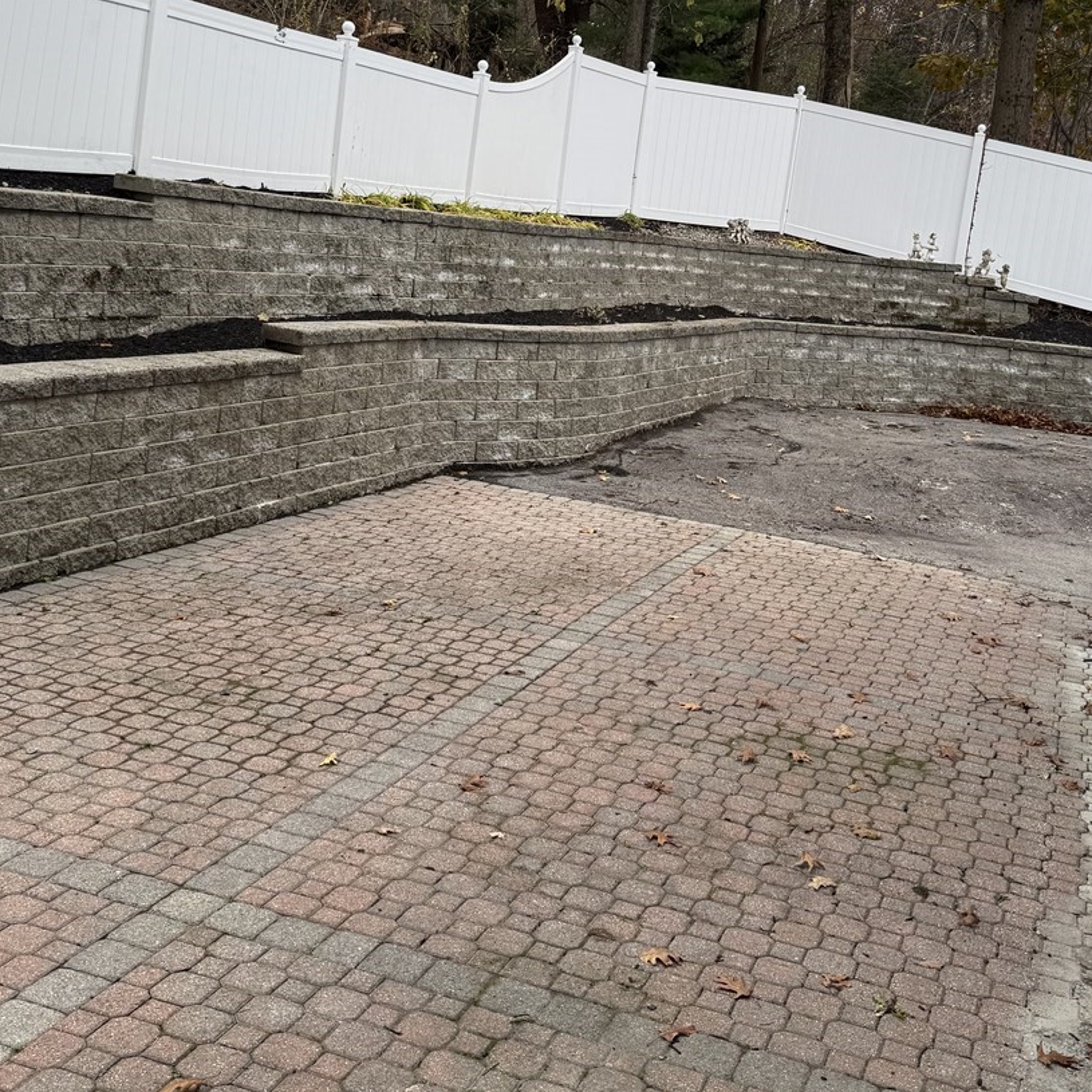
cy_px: 336
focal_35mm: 40
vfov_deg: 41.1
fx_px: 1428
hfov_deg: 41.8
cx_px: 594
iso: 80
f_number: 1.78
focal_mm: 6.76
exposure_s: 1/756
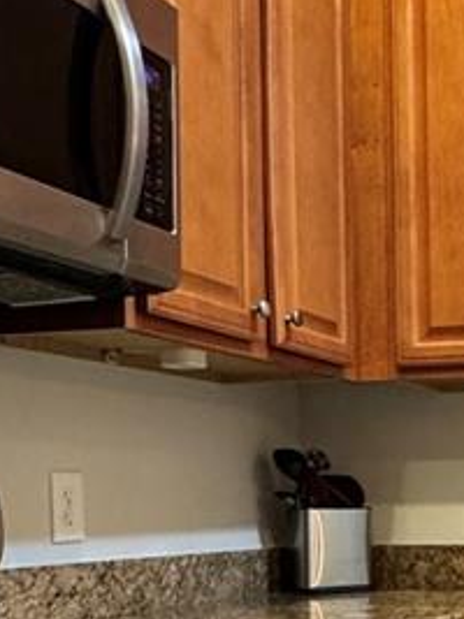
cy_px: 529
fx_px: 1127
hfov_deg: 21.4
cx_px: 578
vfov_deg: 29.7
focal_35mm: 63
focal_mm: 2.22
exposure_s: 1/60
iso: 400
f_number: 2.2
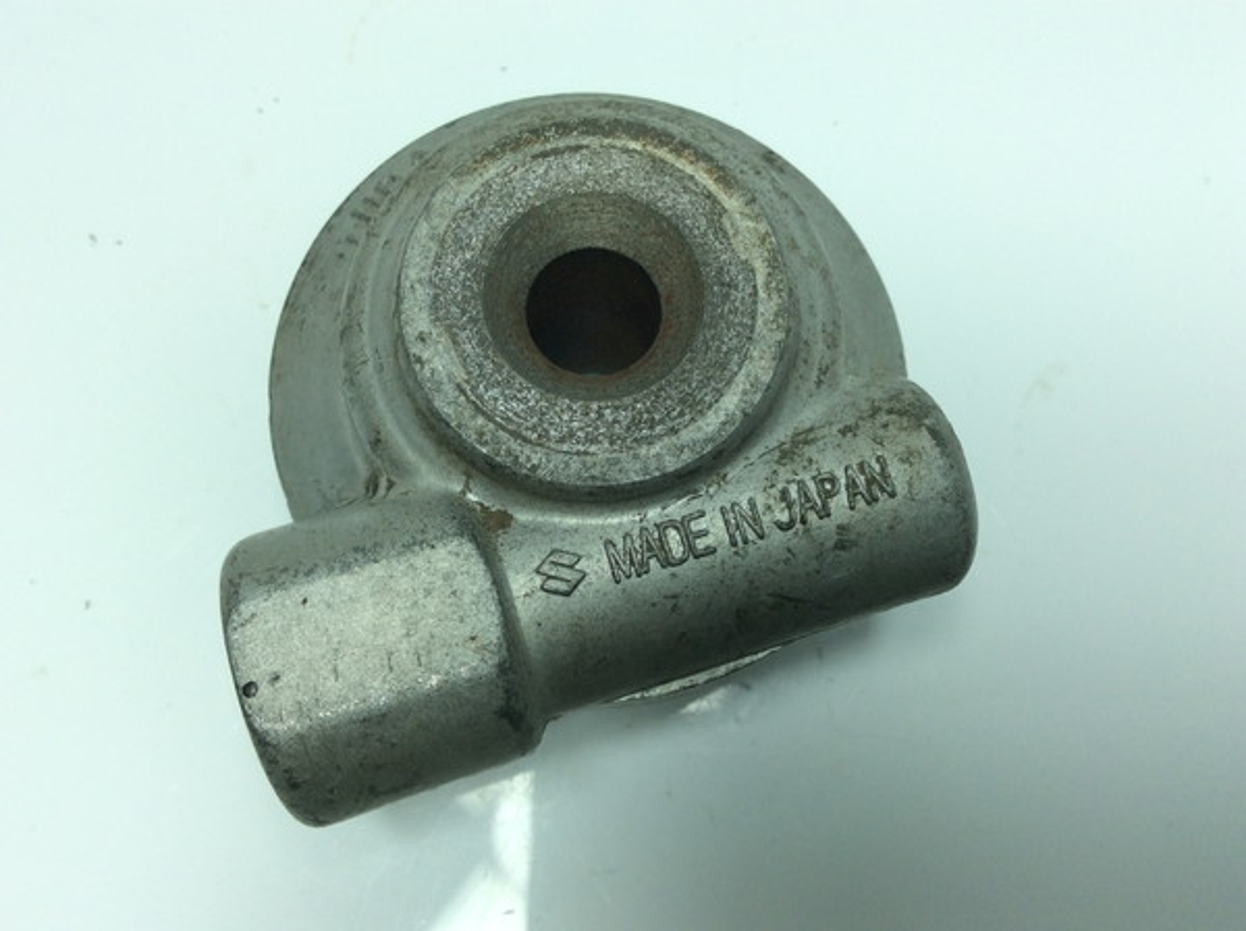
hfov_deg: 56.9
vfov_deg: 44.0
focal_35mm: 32
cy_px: 466
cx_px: 623
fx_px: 1150
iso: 32
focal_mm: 3.3
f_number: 2.4
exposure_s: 1/347
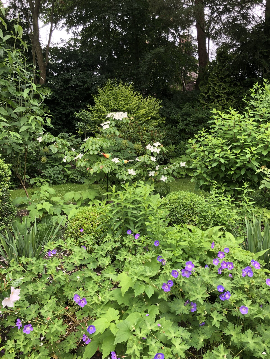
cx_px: 135
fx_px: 291
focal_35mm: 28
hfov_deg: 49.7
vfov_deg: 63.4
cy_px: 180
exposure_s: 1/120
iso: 25
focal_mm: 3.99
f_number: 1.8
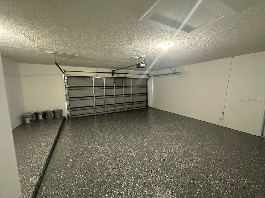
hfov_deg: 102.1
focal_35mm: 14
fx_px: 107
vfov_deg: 85.7
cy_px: 99
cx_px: 132
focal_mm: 2.22
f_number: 2.2
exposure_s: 1/60
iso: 1250
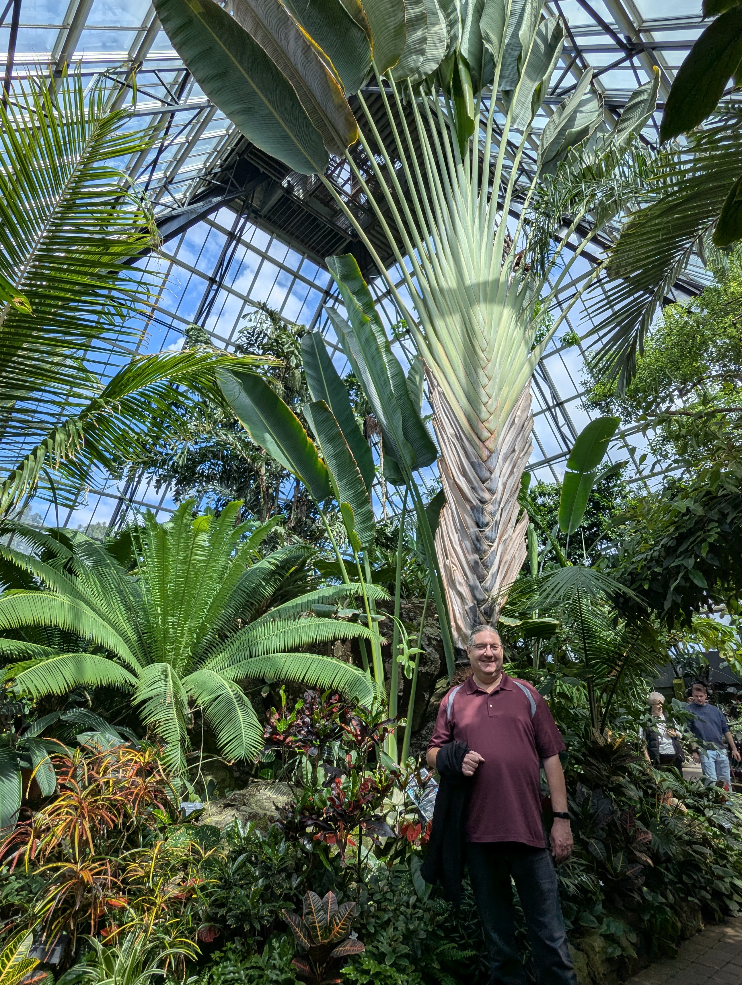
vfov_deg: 84.6
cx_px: 379
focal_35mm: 19
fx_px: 542
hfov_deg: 68.8
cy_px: 480
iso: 41
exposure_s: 1/861
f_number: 2.2
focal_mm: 2.35
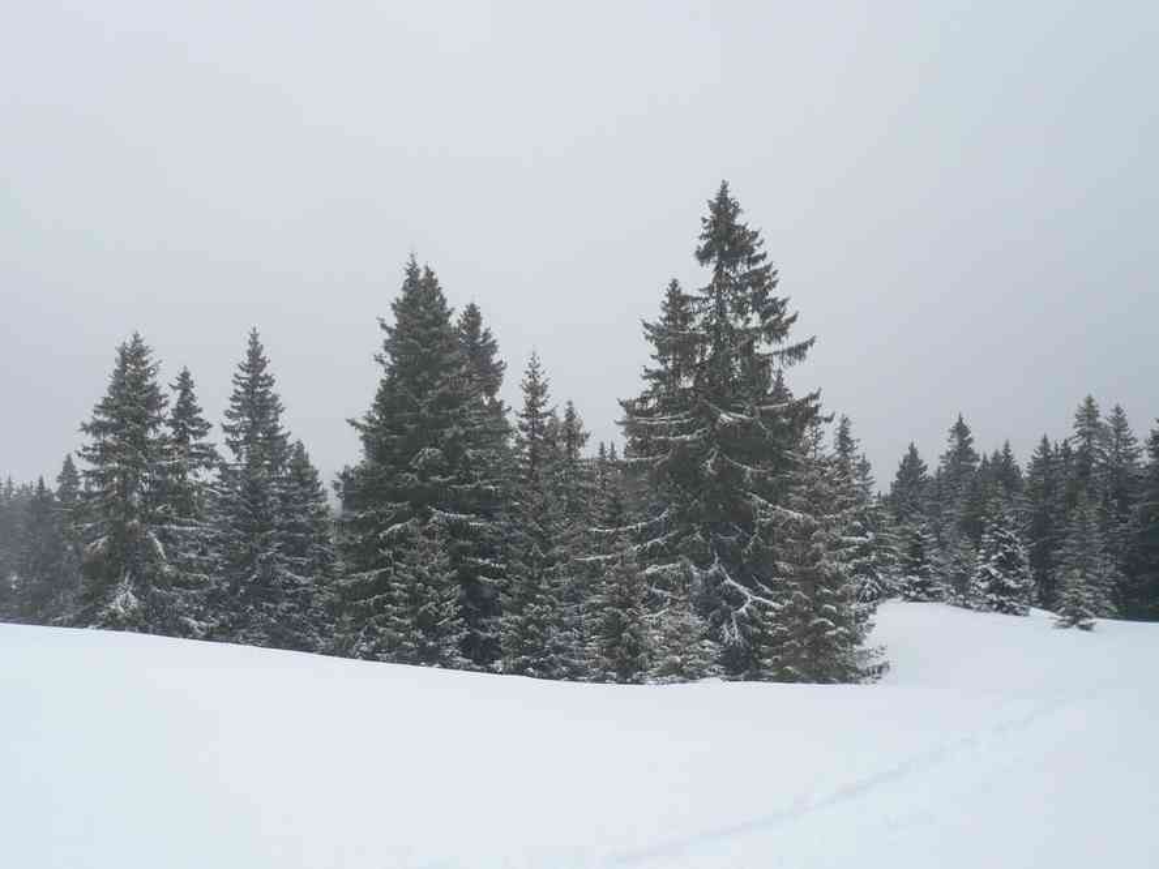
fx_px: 1473
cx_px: 580
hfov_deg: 42.9
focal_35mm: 44
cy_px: 434
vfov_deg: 32.9
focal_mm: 5.8
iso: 100
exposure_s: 1/640
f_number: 2.8
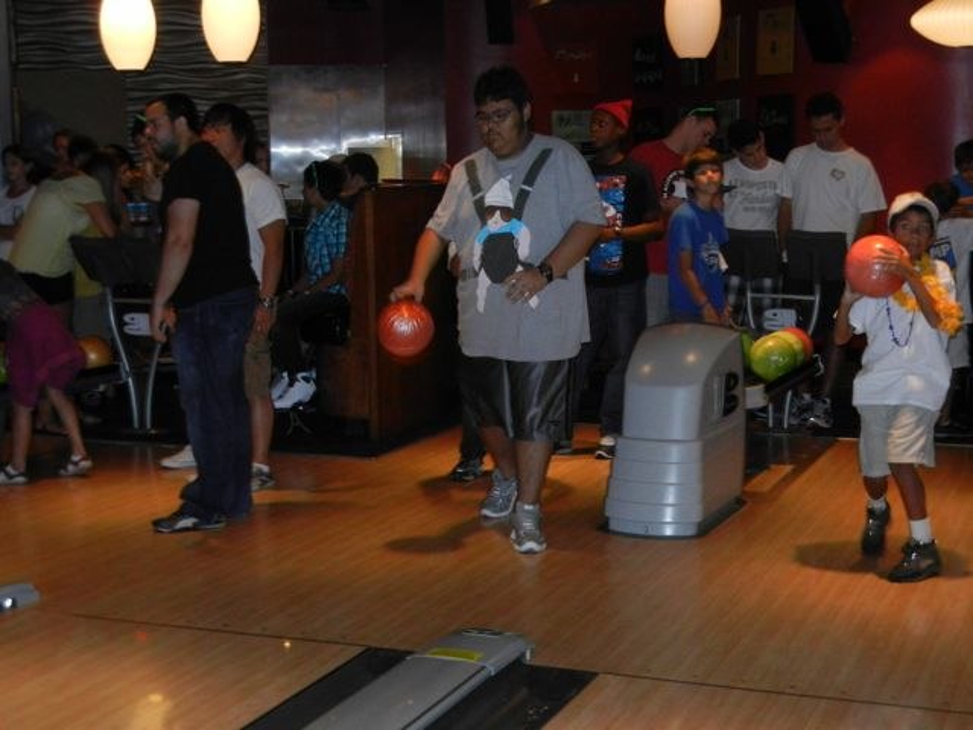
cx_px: 486
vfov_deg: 24.8
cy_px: 365
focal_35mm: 59
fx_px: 1658
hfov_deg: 32.7
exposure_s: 1/30
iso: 800
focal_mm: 10.6
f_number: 4
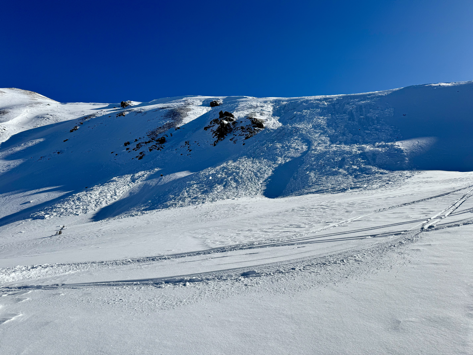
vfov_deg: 56.8
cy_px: 178
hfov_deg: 71.6
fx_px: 328
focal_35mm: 24
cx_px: 236
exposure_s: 1/15152
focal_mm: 6.76
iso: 80
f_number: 1.78
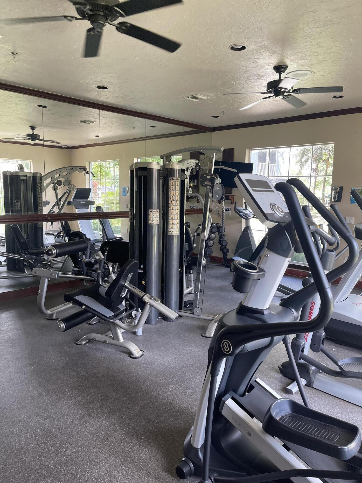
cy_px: 242
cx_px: 181
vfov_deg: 69.4
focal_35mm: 25
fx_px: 349
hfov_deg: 54.9
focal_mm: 5.1
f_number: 1.6
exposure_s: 1/121
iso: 125
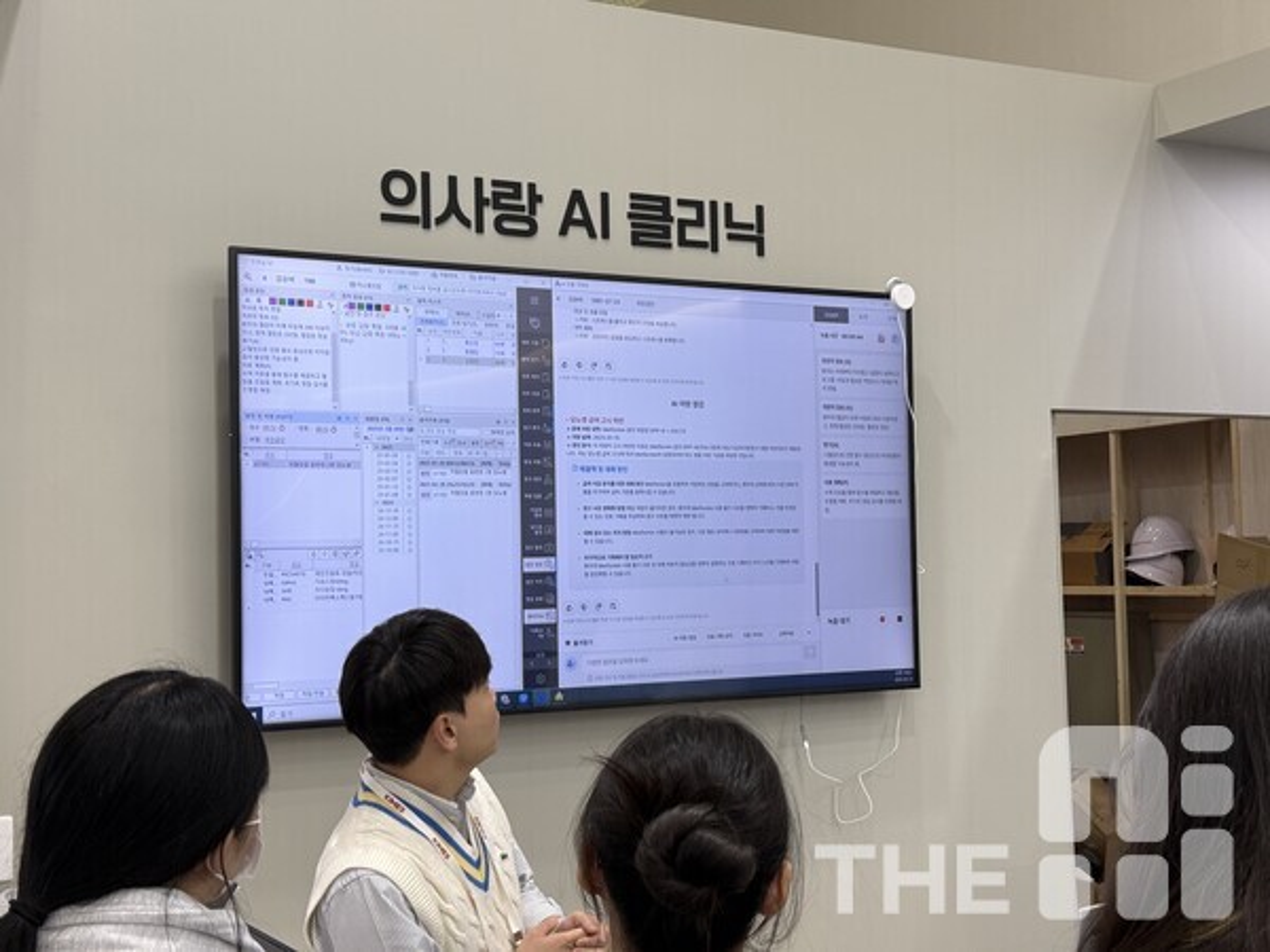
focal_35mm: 48
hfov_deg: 39.7
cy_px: 476
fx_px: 1761
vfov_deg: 30.3
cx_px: 635
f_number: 1.78
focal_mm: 6.76
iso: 64
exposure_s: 1/60
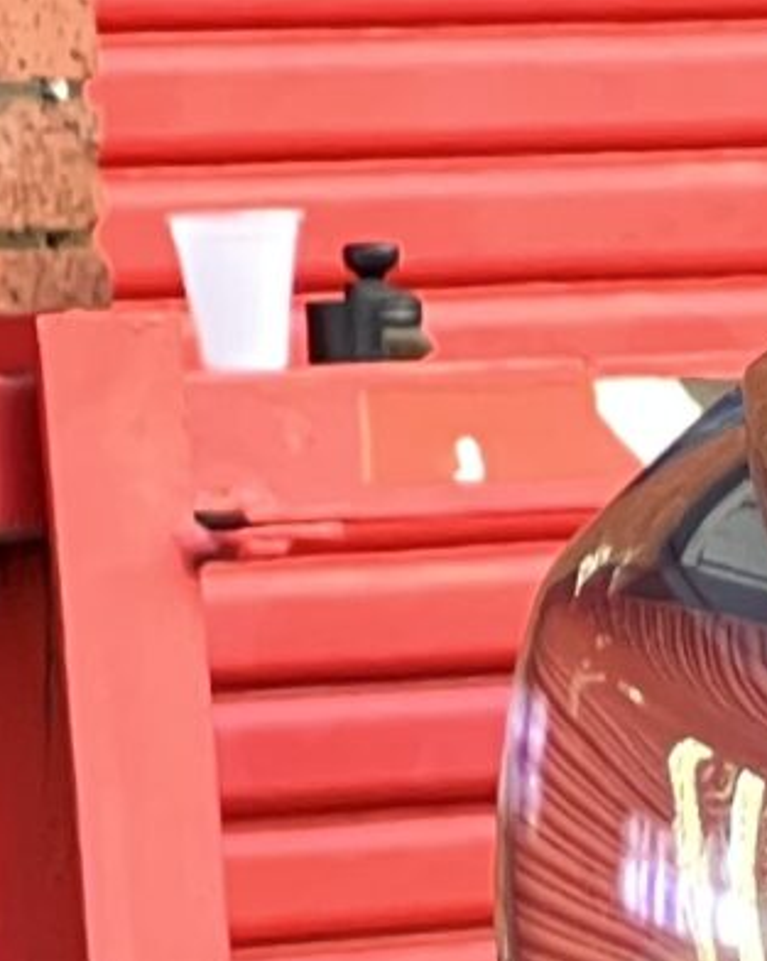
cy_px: 2312
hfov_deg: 3.1
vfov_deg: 3.9
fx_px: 13949
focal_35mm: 491
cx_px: 1625
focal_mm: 9
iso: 160
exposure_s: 1/63
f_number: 2.8
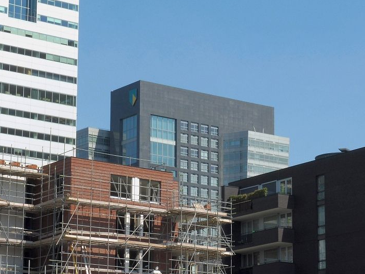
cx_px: 246
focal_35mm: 131
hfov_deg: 15.0
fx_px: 1381
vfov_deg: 11.3
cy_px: 191
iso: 100
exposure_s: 1/250
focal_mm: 16.1
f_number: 7.1
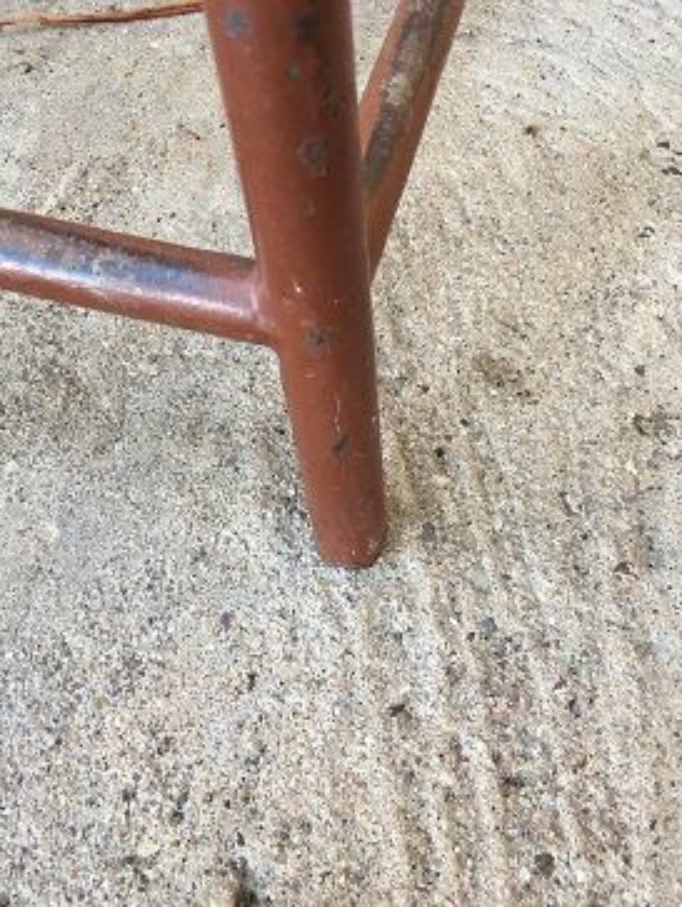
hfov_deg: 48.3
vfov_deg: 61.6
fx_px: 760
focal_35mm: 29
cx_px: 341
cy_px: 454
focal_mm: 4.15
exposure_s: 1/33
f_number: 2.2
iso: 64
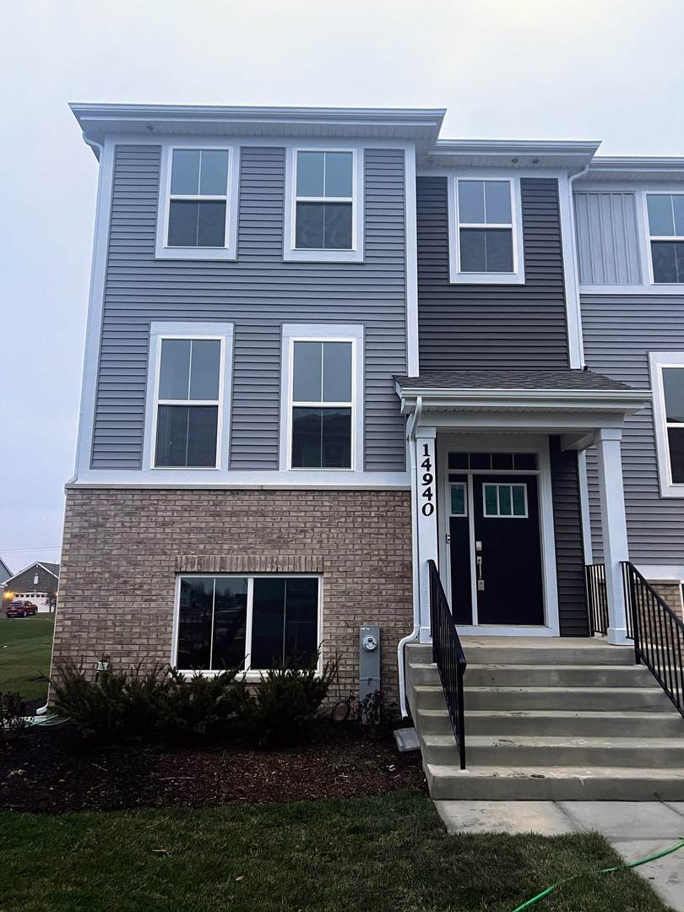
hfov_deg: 53.1
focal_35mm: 26
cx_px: 342
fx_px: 685
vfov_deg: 67.3
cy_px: 456
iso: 640
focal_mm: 5.7
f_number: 1.5
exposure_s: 1/40
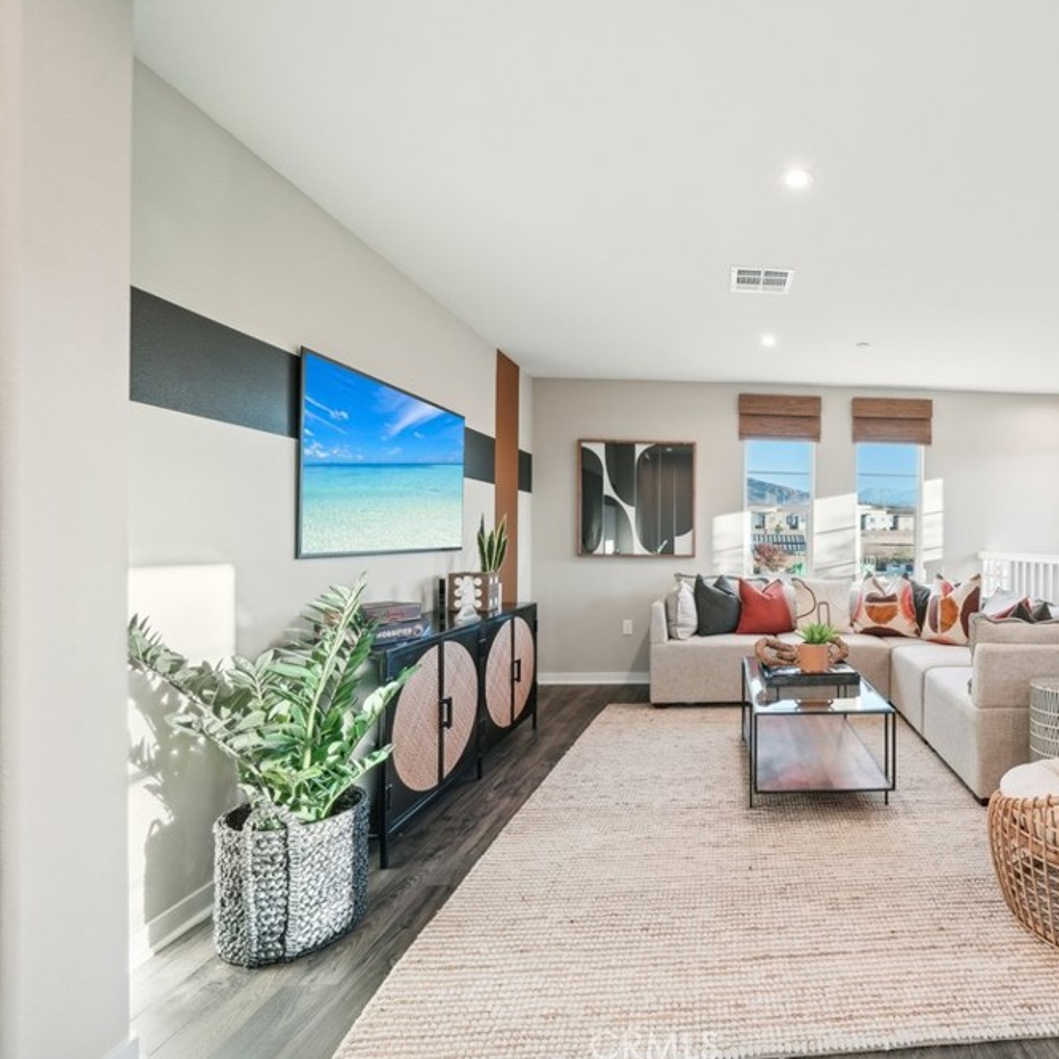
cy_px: 526
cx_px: 799
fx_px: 588
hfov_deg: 77.5
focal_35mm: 17
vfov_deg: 84.0
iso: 400
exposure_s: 1/25
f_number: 8
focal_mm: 13
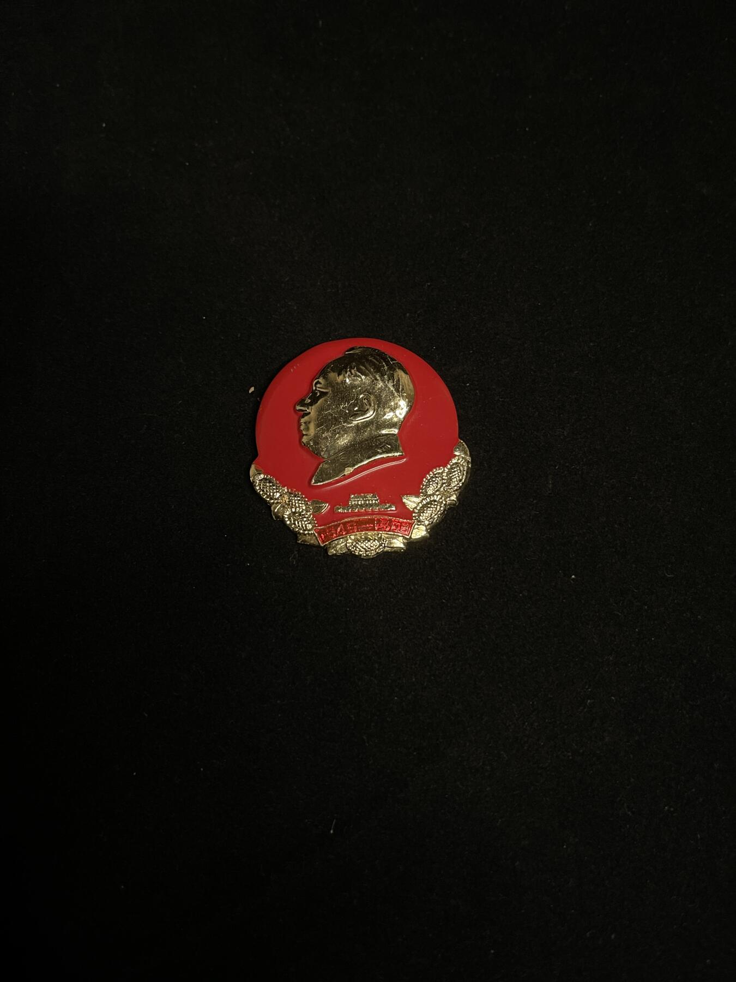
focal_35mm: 25
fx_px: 709
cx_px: 368
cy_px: 491
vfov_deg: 69.4
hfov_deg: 54.9
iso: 500
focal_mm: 5.1
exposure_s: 1/49
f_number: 1.6
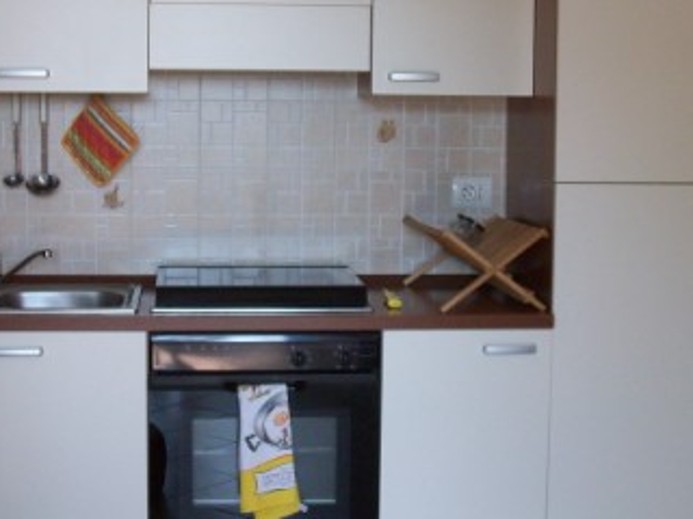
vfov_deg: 21.5
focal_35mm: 68
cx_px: 318
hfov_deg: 28.5
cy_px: 138
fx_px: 1361
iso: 89
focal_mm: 5.7
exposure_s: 1/60
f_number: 2.8
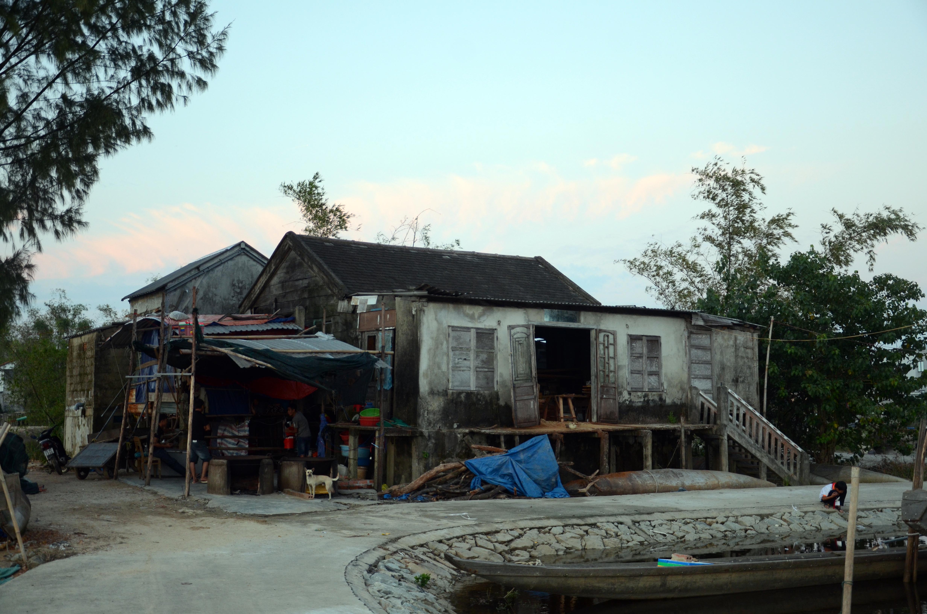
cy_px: 307
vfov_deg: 31.8
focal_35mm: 42
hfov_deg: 46.5
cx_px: 464
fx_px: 1079
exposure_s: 1/80
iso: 640
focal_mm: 28
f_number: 4
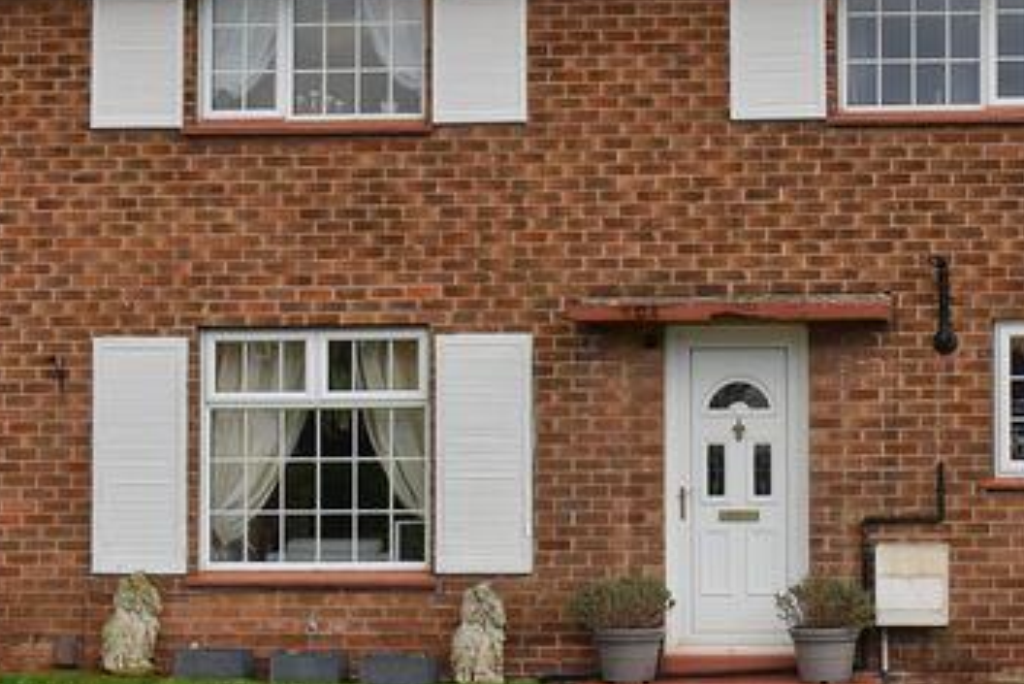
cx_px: 1025
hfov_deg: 22.9
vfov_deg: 16.1
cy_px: 316
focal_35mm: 85
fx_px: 2422
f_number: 5.6
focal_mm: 25
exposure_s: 1/250
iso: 220
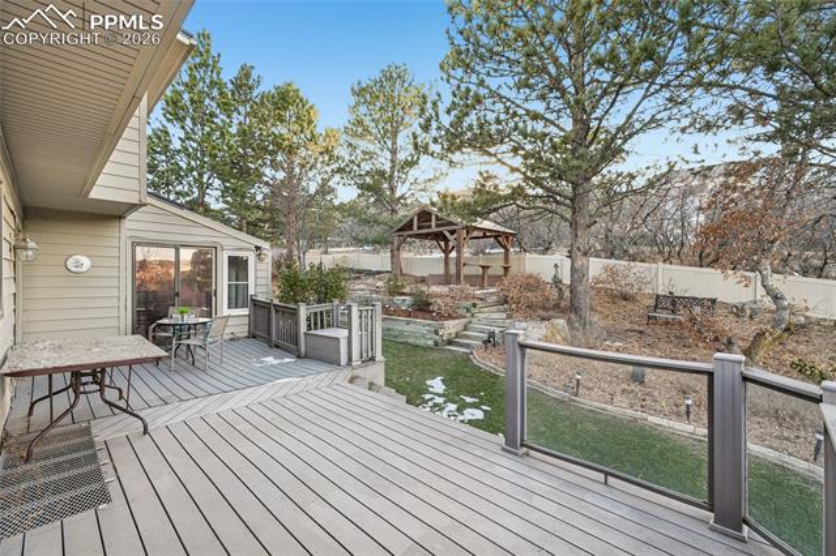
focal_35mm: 15
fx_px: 348
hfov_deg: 100.4
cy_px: 278
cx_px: 418
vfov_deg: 77.3
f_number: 8
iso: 800
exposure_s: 1/20
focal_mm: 10
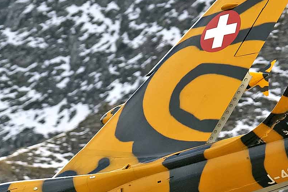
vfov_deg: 1.1
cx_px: 186
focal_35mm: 1231
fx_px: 9849
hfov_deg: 1.7
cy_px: 184
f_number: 6.3
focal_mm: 400
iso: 800
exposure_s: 1/3200
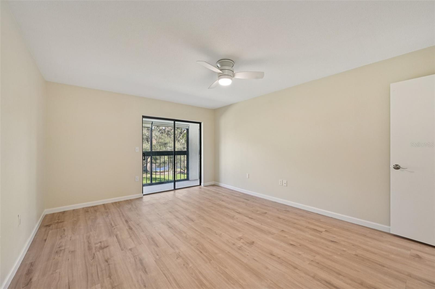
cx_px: 218
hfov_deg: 104.3
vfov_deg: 81.1
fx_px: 169
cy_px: 144
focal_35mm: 14
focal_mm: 14
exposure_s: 1/60
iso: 400
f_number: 8
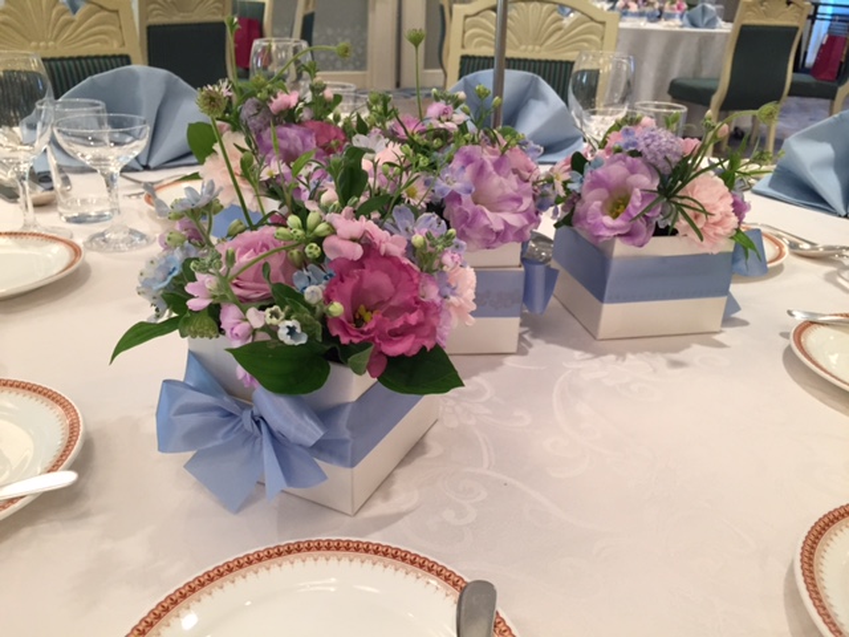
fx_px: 711
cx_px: 424
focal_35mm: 29
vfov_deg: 48.2
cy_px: 318
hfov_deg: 61.7
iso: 50
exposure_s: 1/30
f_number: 2.2
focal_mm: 4.15
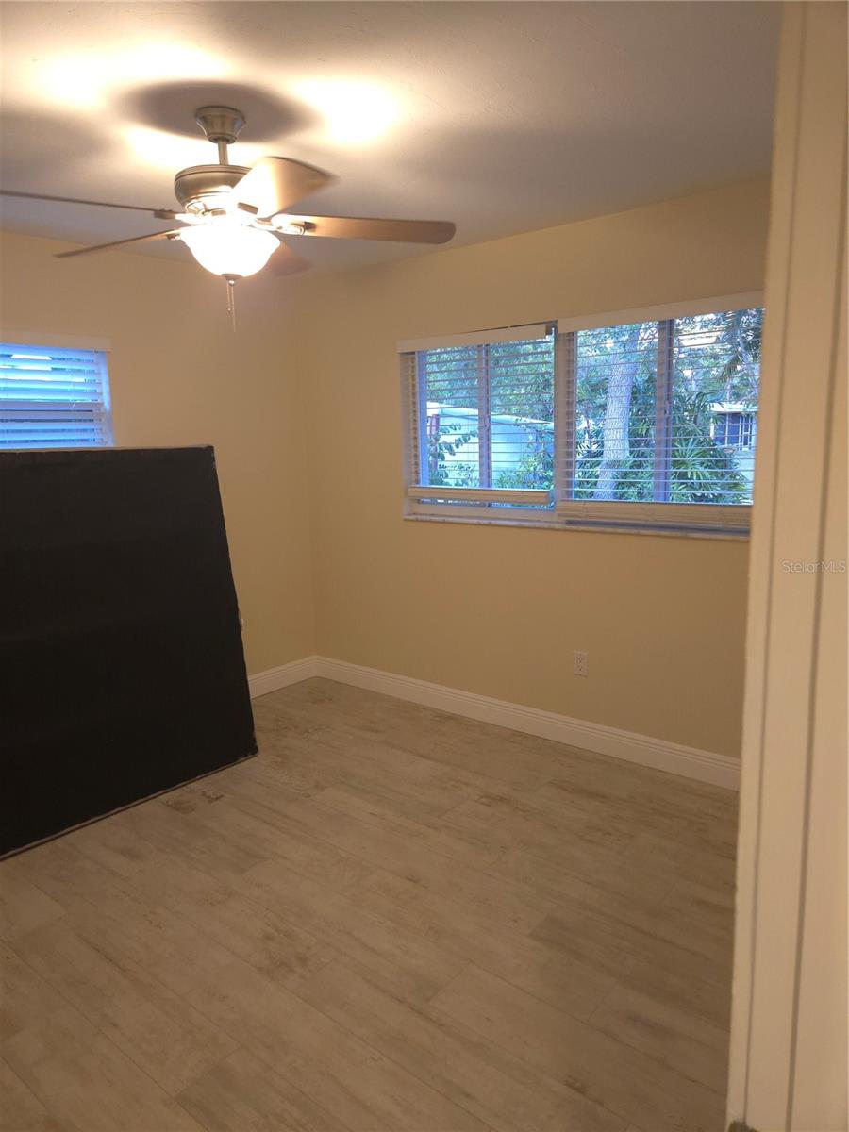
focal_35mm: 23
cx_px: 424
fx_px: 752
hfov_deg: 58.9
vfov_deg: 73.9
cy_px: 566
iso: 320
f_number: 1.8
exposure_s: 1/60
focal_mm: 5.4
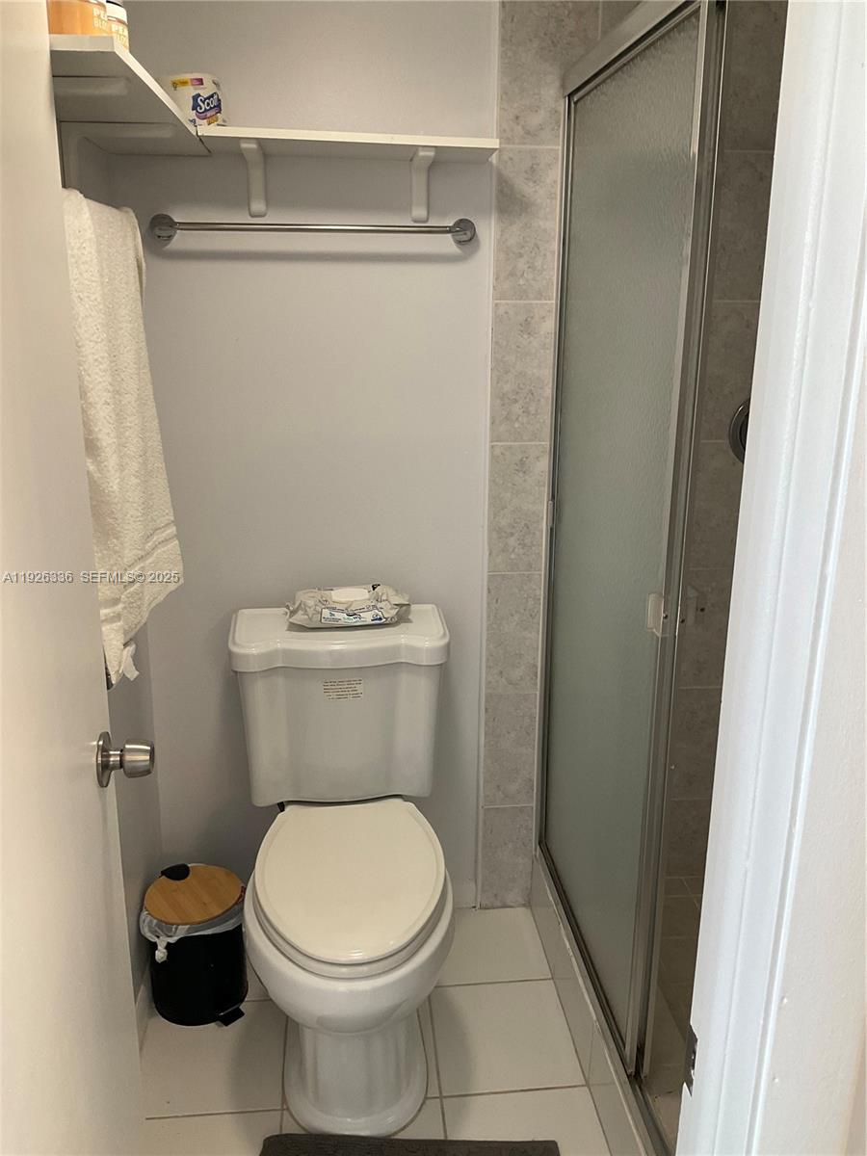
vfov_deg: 61.7
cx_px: 434
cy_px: 578
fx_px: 968
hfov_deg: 48.2
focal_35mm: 29
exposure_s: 1/120
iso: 64
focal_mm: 3
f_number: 1.8
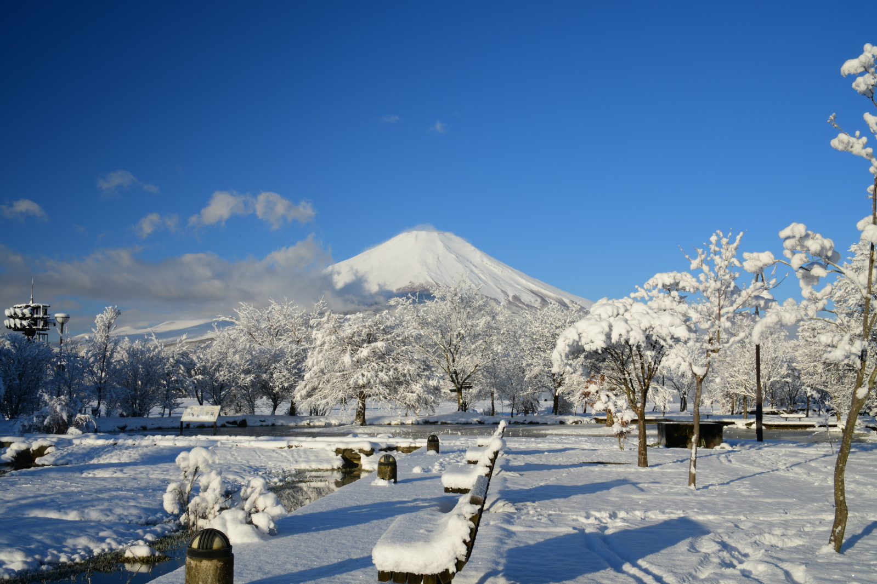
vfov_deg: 33.4
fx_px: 974
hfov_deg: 48.5
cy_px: 292
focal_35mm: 40
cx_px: 438
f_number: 22
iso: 64
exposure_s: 1/8
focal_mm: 40
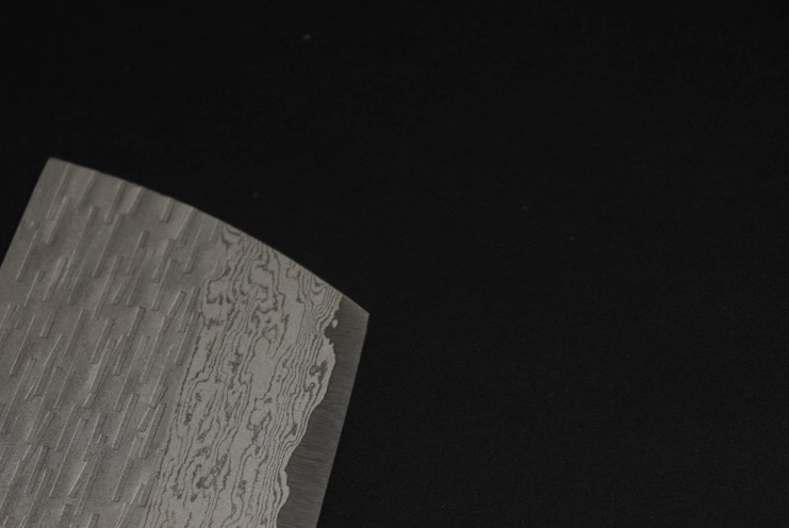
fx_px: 1901
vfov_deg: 15.5
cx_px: -42
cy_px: 543
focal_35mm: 87
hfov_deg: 22.3
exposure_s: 1/160
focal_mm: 26.5
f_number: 5
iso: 800
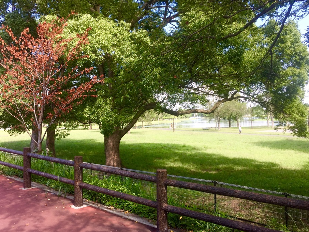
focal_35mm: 32
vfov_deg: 44.2
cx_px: 151
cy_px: 121
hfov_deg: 56.8
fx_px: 286
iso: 32
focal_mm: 4.15
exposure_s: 1/377
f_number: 2.2
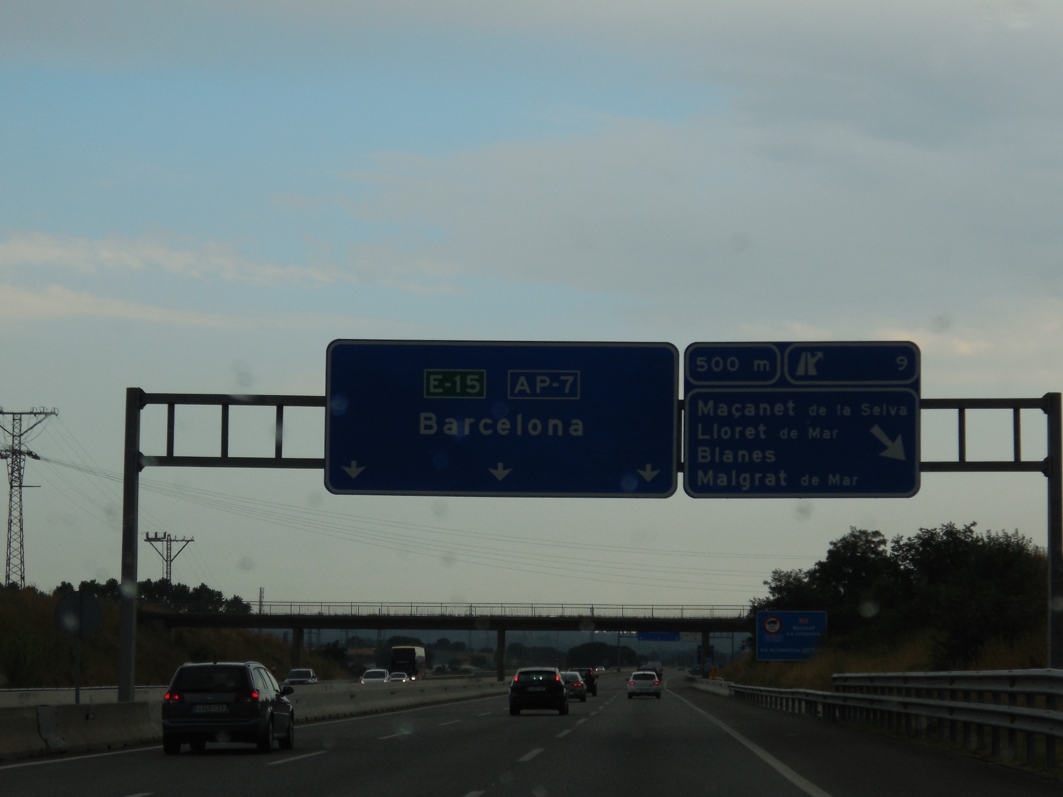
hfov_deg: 21.1
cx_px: 532
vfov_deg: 15.9
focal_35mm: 93
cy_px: 398
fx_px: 2856
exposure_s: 1/320
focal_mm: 16.5
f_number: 4.6
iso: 125
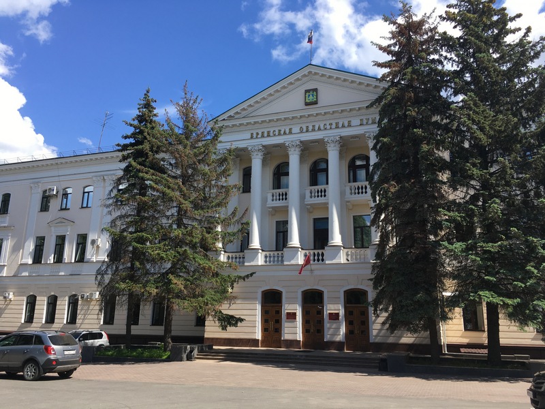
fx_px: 457
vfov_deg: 48.2
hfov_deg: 61.7
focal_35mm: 29
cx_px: 272
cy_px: 204
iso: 25
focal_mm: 4.15
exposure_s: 1/855
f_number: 2.2
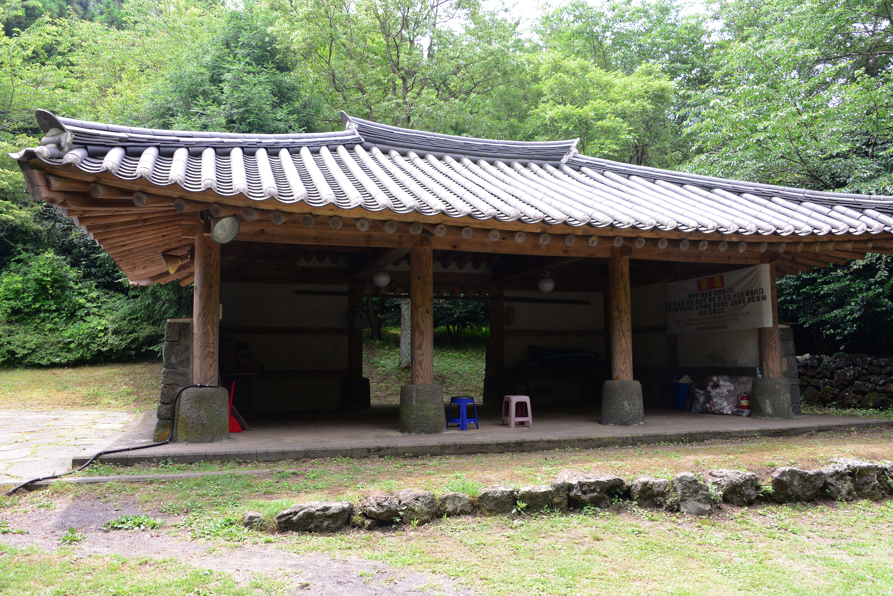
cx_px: 446
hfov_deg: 65.5
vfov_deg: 46.4
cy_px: 298
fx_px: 695
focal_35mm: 28
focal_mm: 28
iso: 1600
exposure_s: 1/400
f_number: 8
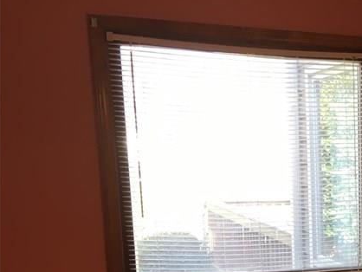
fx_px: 743
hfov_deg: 24.6
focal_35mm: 71
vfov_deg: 19.9
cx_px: 441
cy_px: 295
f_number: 2.2
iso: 32
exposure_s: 1/40
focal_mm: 4.15
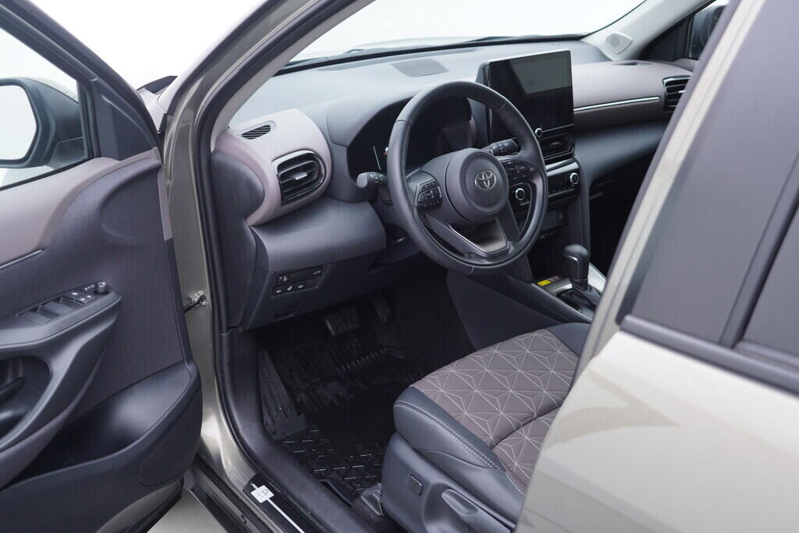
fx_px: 799
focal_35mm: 36
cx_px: 400
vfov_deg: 36.9
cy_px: 266
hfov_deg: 53.1
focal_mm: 24
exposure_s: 1/40
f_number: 2.8
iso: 160
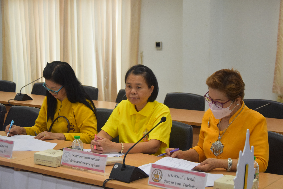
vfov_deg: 20.2
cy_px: 94
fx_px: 531
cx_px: 142
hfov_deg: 29.9
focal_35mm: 68
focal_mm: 45
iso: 1600
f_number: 4.8
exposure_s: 1/160
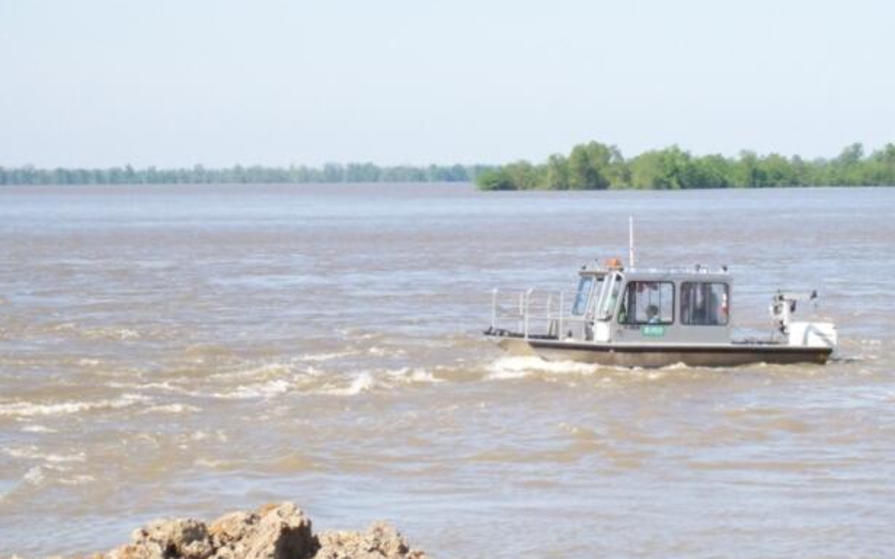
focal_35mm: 159
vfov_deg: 8.2
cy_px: 271
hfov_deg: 13.2
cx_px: 586
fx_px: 3877
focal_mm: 18
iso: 80
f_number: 4.8
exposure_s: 1/325
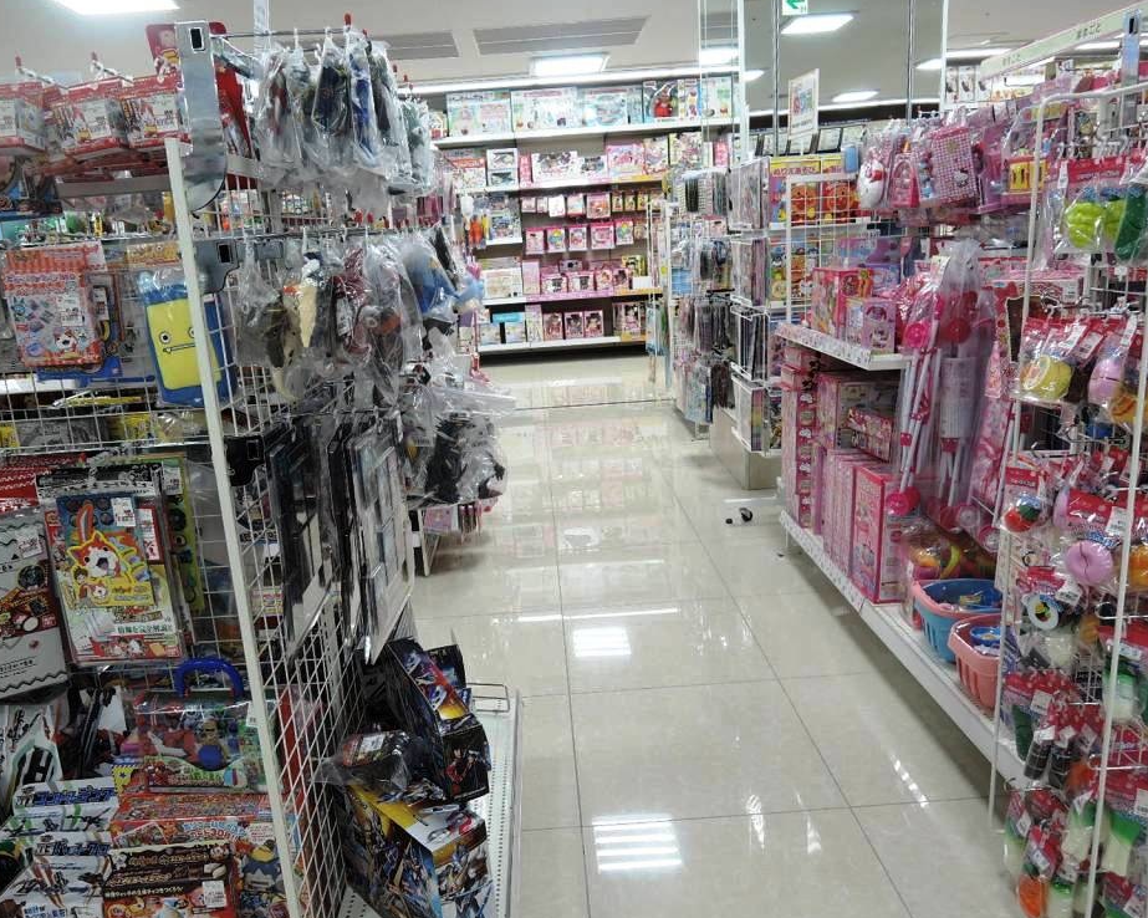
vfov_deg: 54.9
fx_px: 883
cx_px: 542
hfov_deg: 66.0
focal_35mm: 26
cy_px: 466
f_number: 2.8
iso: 80
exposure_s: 1/50
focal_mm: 5.1
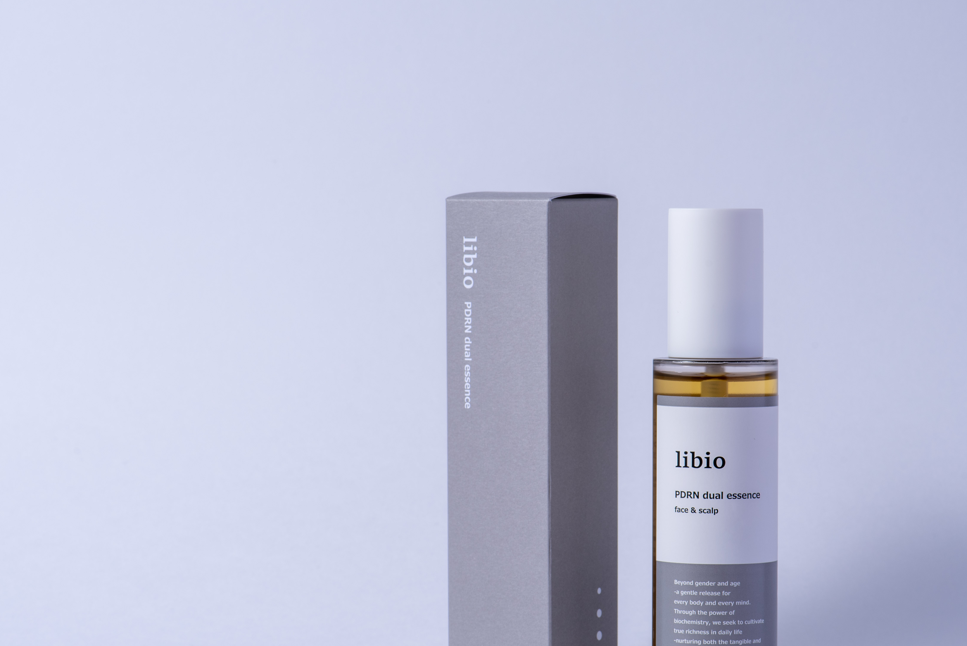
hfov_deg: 14.5
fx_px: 3789
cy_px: 366
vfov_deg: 9.7
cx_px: 614
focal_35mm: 141
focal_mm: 105
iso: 100
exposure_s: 1/125
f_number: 16
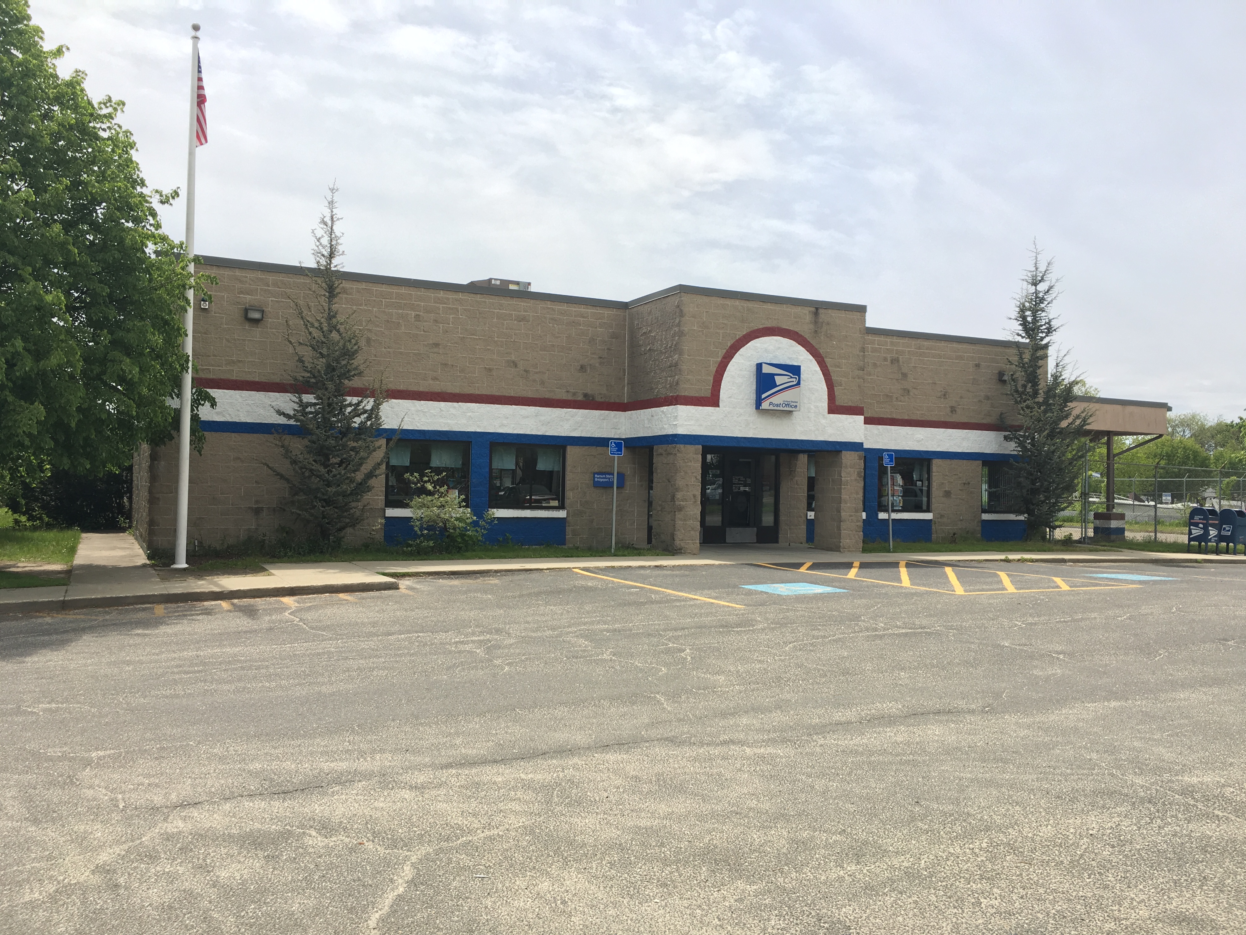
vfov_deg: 48.2
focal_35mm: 29
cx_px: 623
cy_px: 468
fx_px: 1044
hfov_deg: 61.7
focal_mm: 4.15
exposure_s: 1/1131
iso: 25
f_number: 2.2
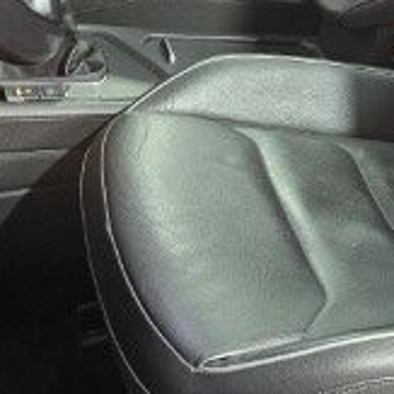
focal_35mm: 80
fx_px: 1030
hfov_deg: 19.5
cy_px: 10
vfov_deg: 21.0
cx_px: 546
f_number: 1.7
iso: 640
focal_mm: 6.3
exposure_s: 1/100
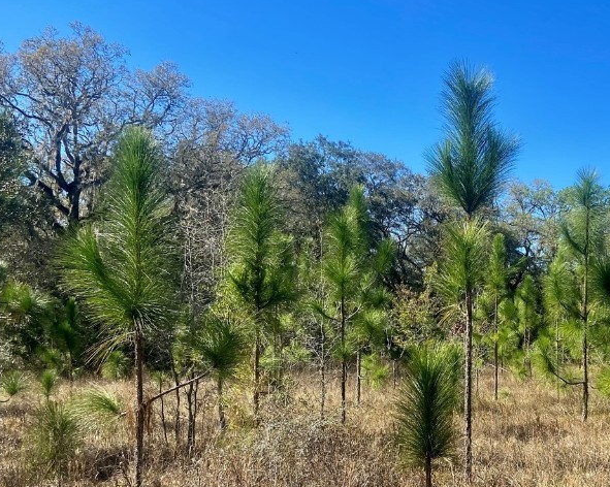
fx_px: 794
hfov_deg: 40.0
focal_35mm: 44
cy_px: 358
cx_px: 504
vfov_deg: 33.5
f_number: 1.8
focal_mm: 4.25
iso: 32
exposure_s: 1/1543
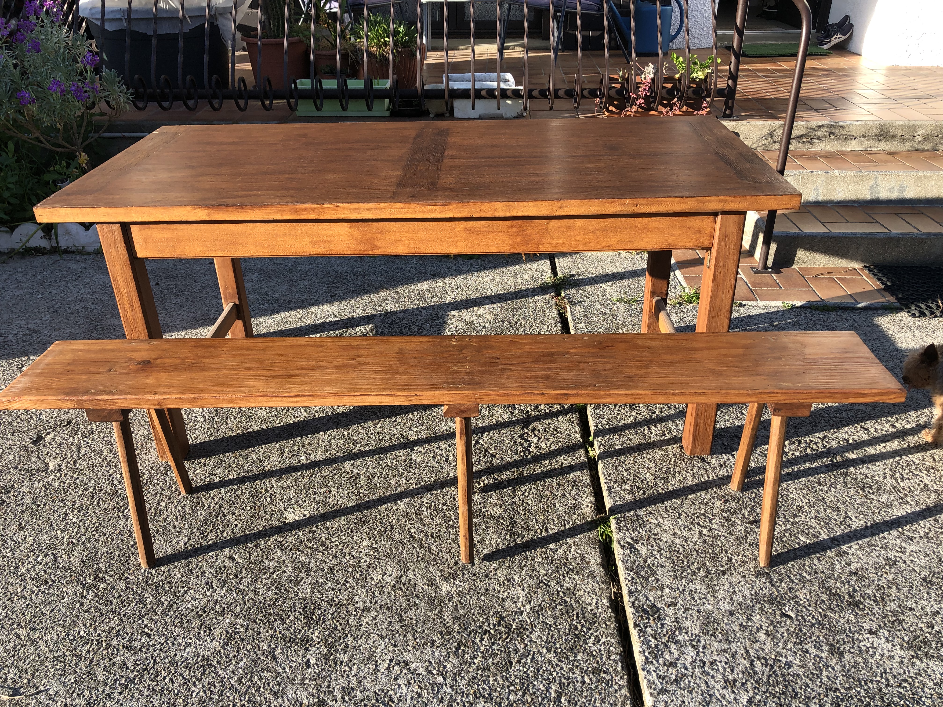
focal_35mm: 28
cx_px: 472
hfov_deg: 63.4
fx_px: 763
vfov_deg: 49.7
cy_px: 354
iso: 20
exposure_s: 1/384
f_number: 1.8
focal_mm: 4
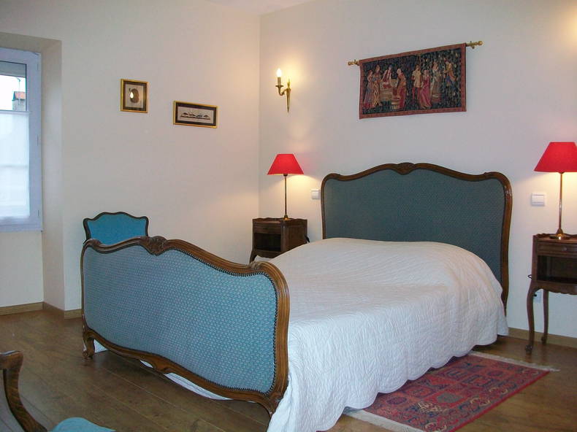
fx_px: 533
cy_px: 216
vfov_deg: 44.1
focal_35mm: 32
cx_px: 288
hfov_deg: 56.8
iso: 160
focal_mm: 5.7
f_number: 2.8
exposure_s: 1/60
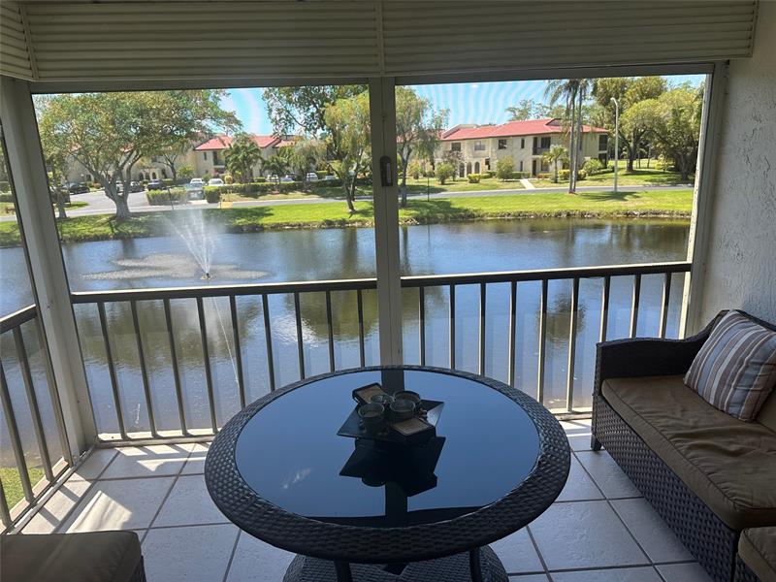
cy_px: 291
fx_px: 538
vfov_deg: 56.8
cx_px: 388
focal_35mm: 24
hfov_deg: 71.6
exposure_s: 1/927
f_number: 1.78
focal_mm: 6.86
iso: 80
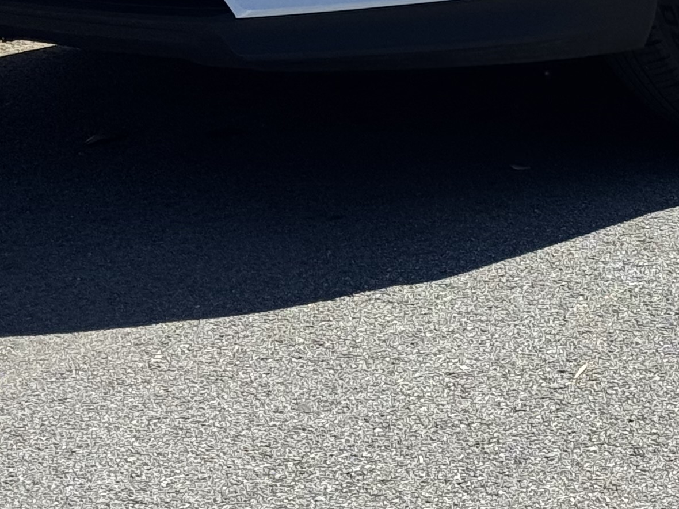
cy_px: -342
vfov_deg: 8.8
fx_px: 3217
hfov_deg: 11.8
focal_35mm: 164
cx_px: 856
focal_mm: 6.76
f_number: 1.78
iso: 64
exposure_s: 1/4608
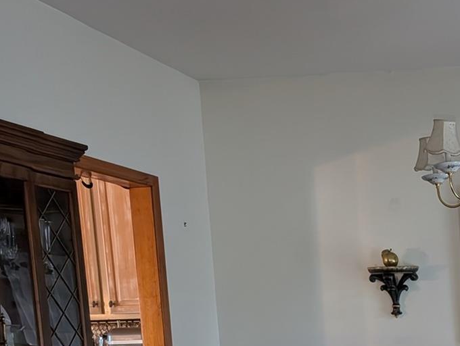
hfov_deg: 24.7
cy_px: 485
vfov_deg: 18.6
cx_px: 538
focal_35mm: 72
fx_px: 958
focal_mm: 6.9
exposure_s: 1/30.3
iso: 116
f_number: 1.68
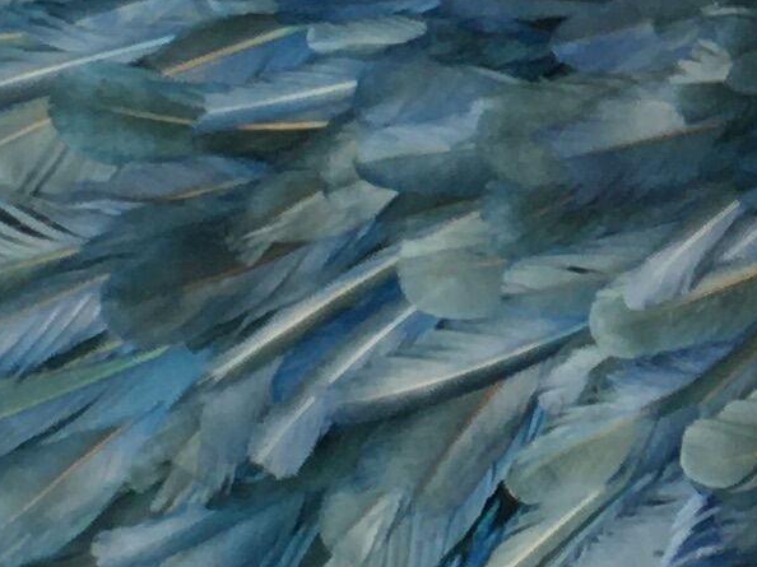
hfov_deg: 9.7
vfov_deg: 7.5
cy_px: 6
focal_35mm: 197
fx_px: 4306
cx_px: 1192
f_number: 2.2
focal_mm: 4.15
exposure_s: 1/33
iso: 40
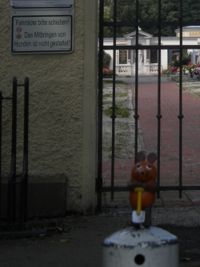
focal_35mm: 163
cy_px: -47
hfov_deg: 9.0
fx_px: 1257
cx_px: 222
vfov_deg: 11.9
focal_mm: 12.3
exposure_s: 1/224
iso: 80
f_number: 6.5
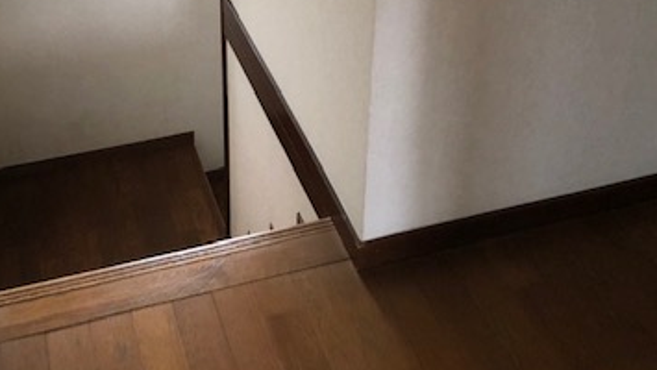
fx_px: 959
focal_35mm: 55
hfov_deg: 37.8
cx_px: 287
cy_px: -57
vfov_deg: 20.6
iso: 40
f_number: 1.8
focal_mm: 3.99
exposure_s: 1/15
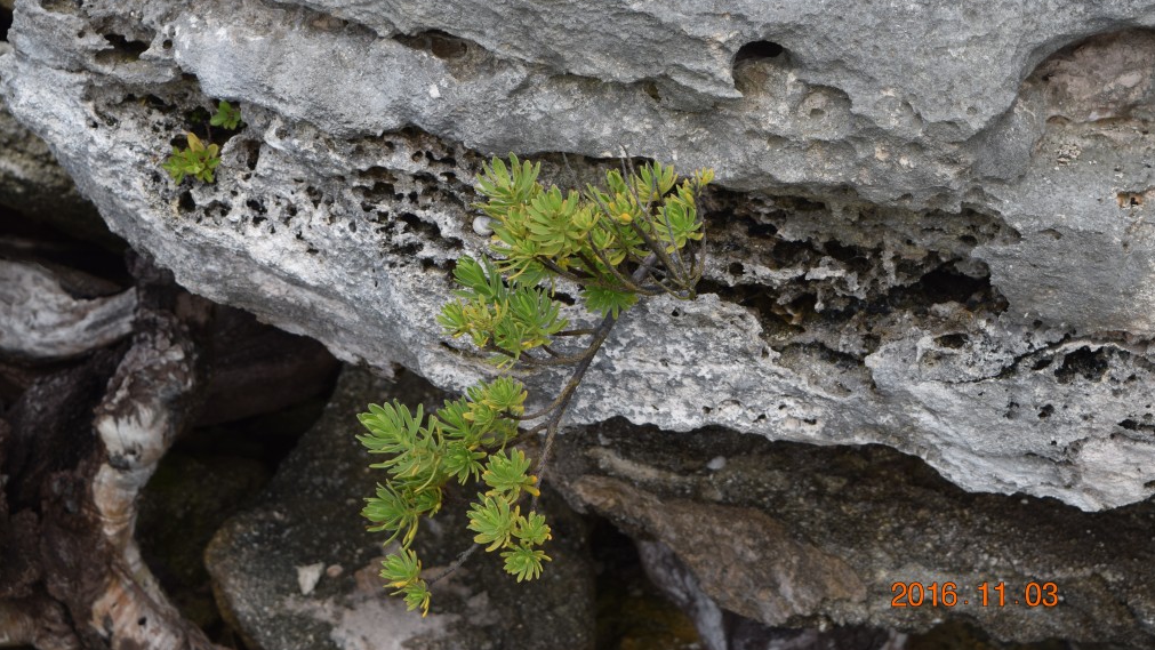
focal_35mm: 88
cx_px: 584
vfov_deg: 13.8
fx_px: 2681
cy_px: 264
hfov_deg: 24.3
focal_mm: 55
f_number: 8
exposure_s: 1/250
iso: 250
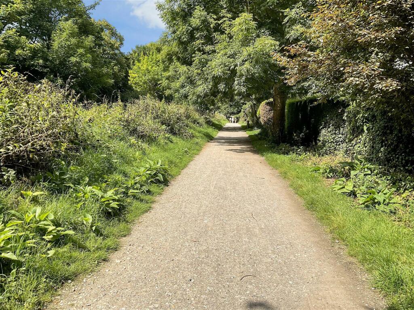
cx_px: 207
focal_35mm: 29
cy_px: 155
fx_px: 347
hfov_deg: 61.7
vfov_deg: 48.2
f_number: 1.8
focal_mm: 3
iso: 16
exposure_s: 1/1250
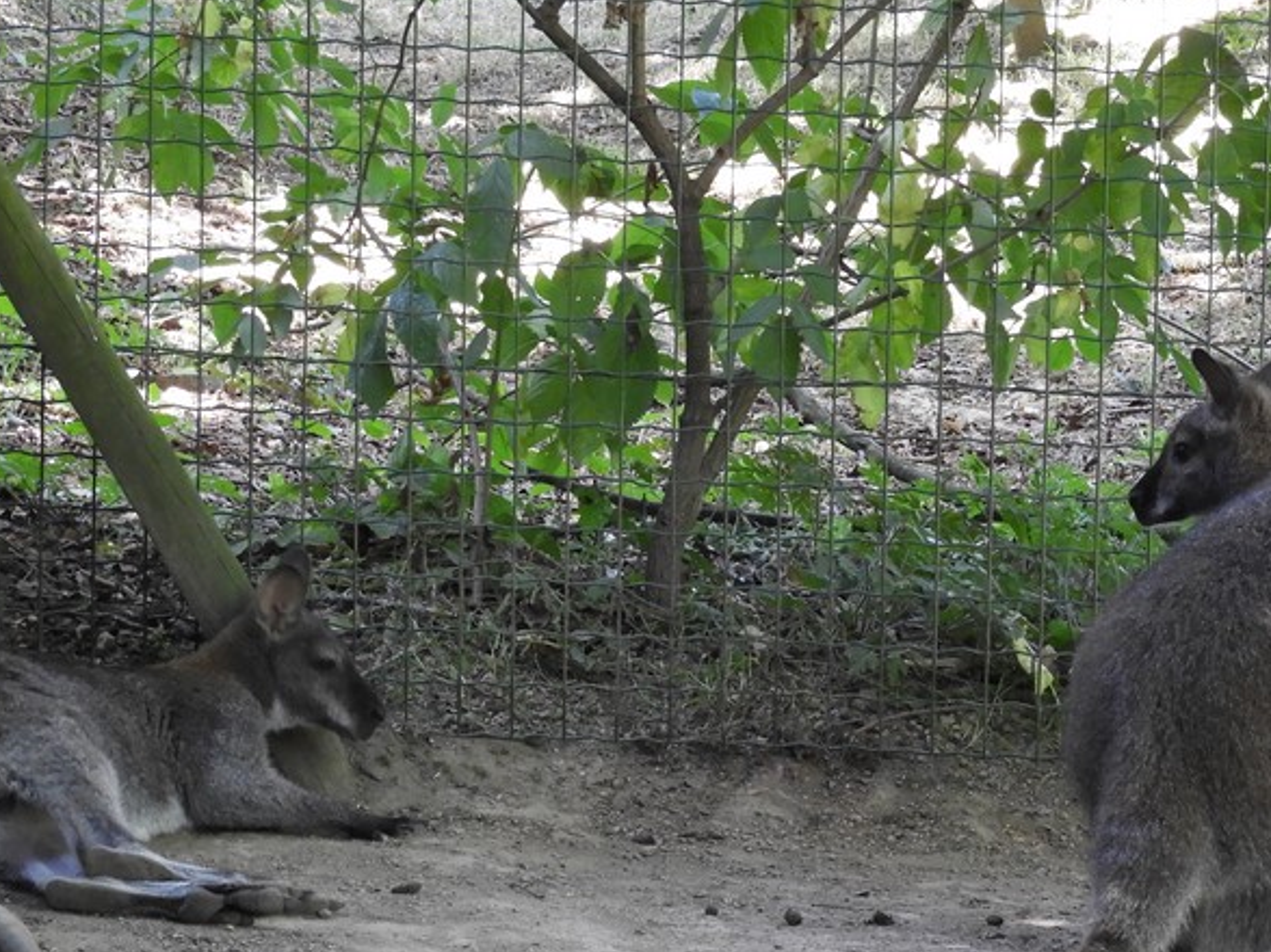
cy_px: 612
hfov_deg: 9.1
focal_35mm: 218
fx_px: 8003
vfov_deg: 6.8
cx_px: 803
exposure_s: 1/25
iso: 400
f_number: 5
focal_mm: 22.4
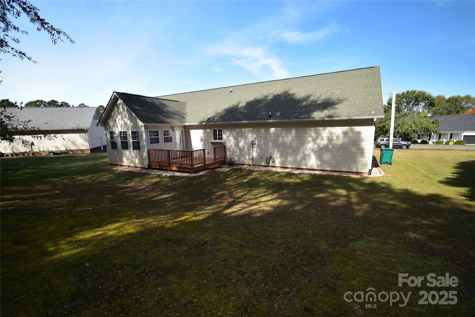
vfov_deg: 77.3
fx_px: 198
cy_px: 158
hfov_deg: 100.4
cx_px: 238
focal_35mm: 15
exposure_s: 1/200
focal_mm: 10
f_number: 10
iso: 400
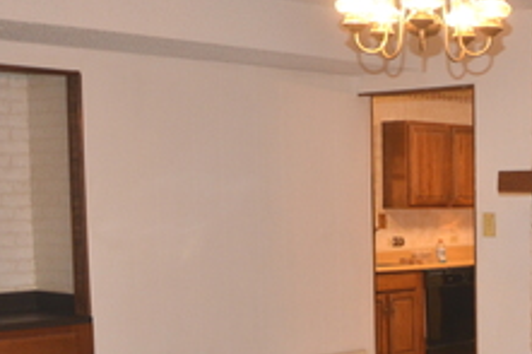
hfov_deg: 23.4
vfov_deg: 17.1
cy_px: 342
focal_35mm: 78
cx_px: 667
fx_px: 1152
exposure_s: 1/60
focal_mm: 18
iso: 800
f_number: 3.5
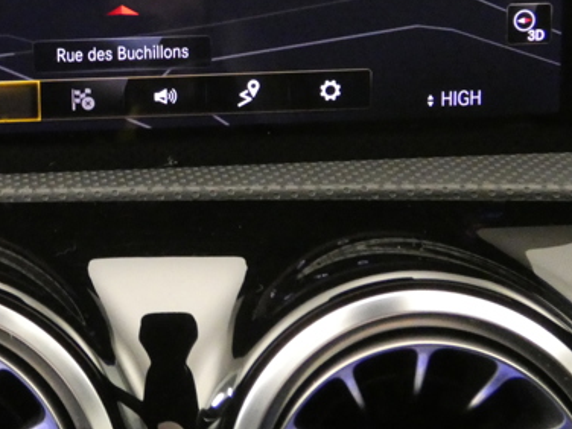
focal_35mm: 68
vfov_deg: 21.2
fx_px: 1124
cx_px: 59
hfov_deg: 27.5
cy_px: 58
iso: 1600
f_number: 3.4
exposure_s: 1/15
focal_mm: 5.8
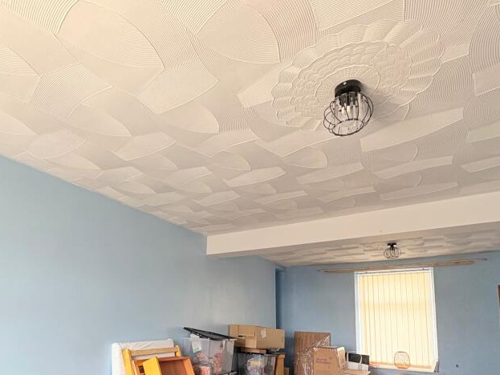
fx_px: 332
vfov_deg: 56.0
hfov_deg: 72.7
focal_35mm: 23
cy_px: 282
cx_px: 188
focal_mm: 2.22
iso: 160
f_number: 2.2
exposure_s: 1/99
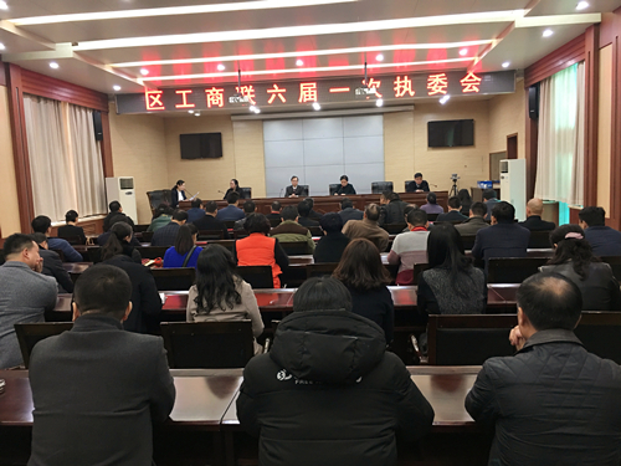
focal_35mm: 29
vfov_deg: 48.2
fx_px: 520
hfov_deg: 61.7
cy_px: 233
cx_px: 310
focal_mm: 4.15
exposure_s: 1/17
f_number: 2.2
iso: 80
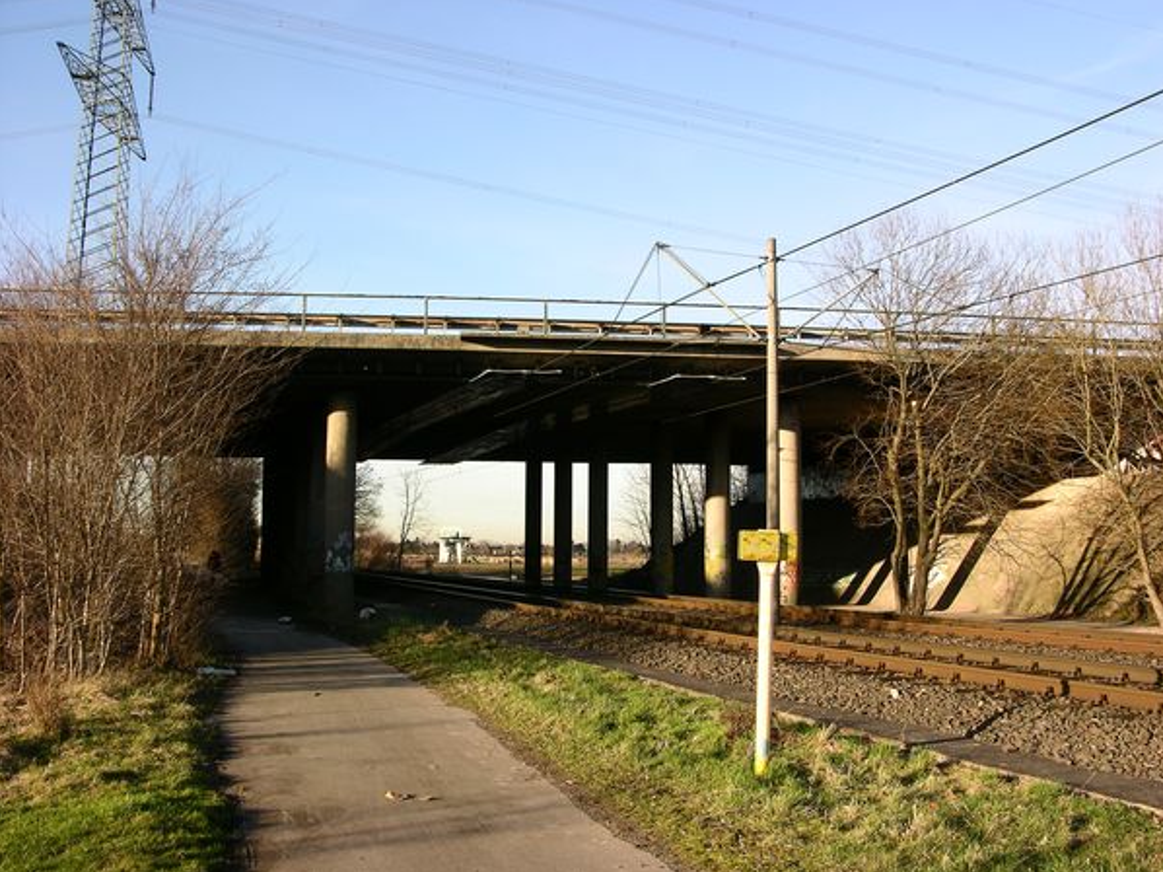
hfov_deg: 51.4
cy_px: 429
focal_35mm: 36
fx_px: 1209
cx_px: 594
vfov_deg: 39.6
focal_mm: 8.9
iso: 50
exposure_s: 1/93.7
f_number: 6.3
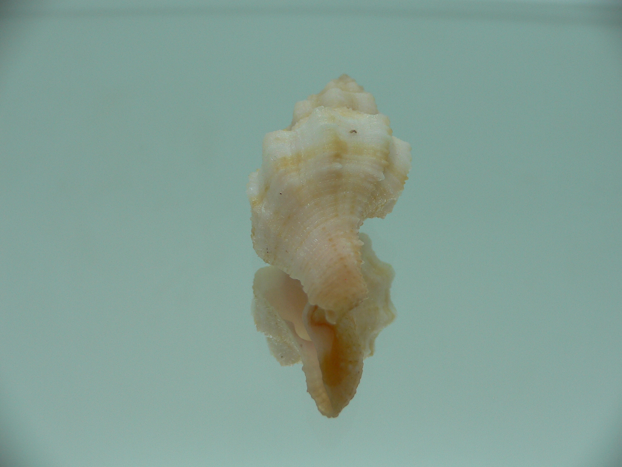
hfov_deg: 52.6
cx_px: 311
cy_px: 234
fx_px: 629
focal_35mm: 35
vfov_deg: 40.7
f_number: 2.8
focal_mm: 4.6
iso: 80
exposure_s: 1/80
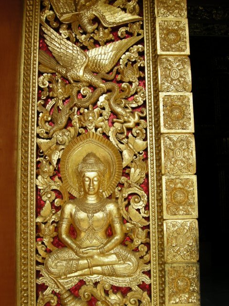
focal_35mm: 41
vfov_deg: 45.8
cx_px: 114
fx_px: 362
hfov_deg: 35.1
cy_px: 153
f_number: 4.5
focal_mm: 8.5
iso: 64
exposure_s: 1/149
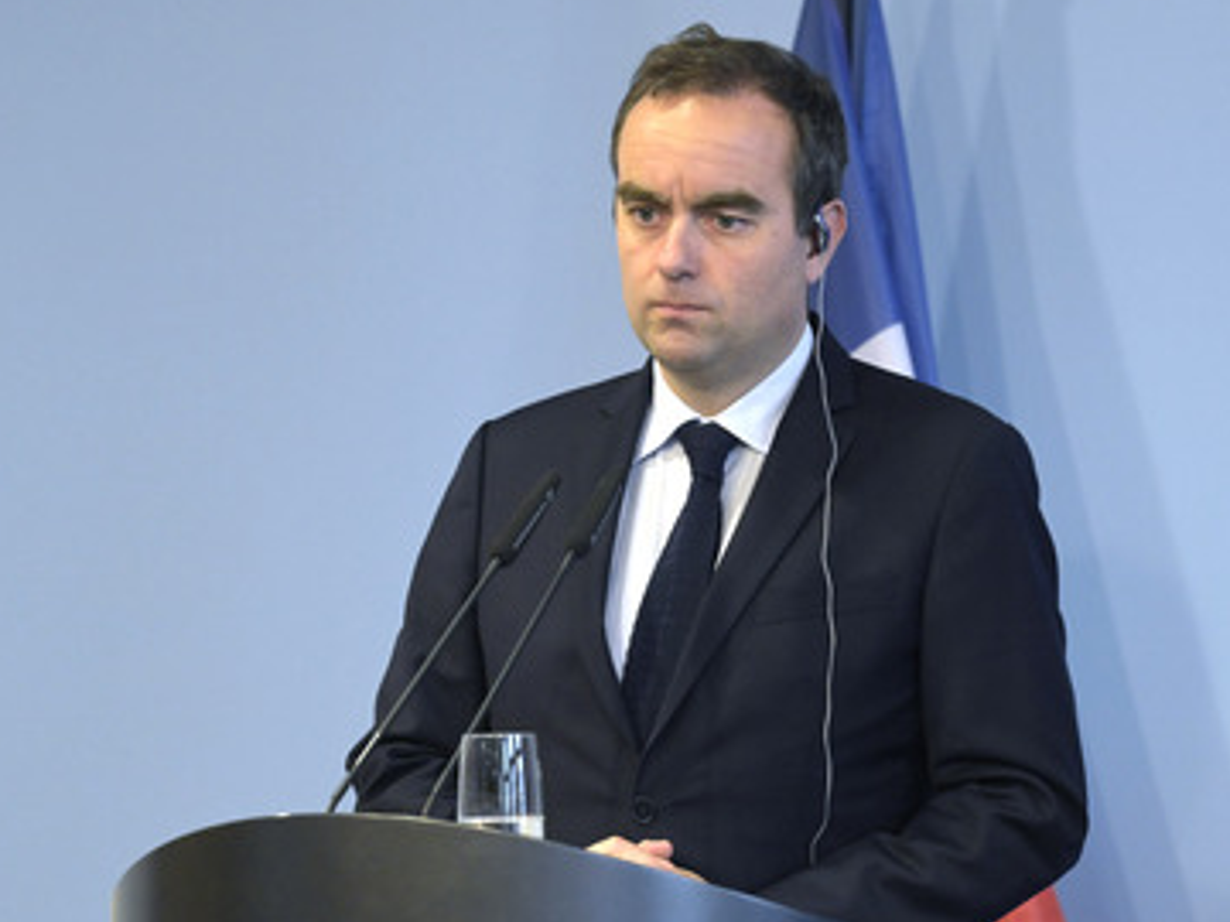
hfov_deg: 8.2
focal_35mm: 241
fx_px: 8563
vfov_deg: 6.2
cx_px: 706
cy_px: 458
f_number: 6.3
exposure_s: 1/400
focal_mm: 200
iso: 6400
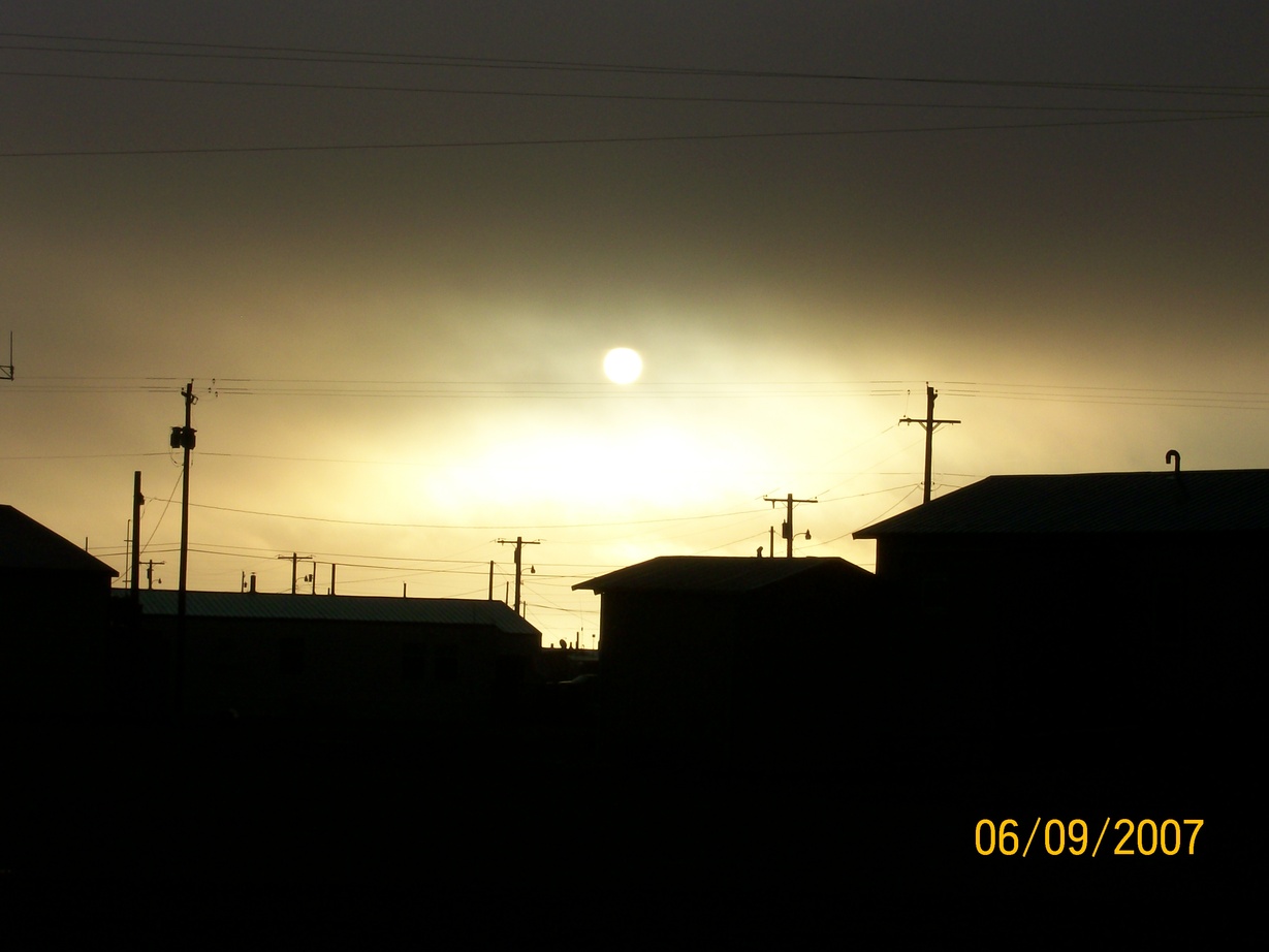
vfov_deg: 13.7
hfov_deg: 18.2
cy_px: 476
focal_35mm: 108
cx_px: 634
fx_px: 3960
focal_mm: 18
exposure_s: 1/787
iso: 80
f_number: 8.5
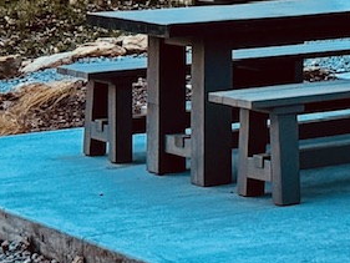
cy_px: -179
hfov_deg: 9.5
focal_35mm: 175
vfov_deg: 8.2
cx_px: 953
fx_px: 1770
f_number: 1.78
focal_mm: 6.86
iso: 200
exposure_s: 1/120
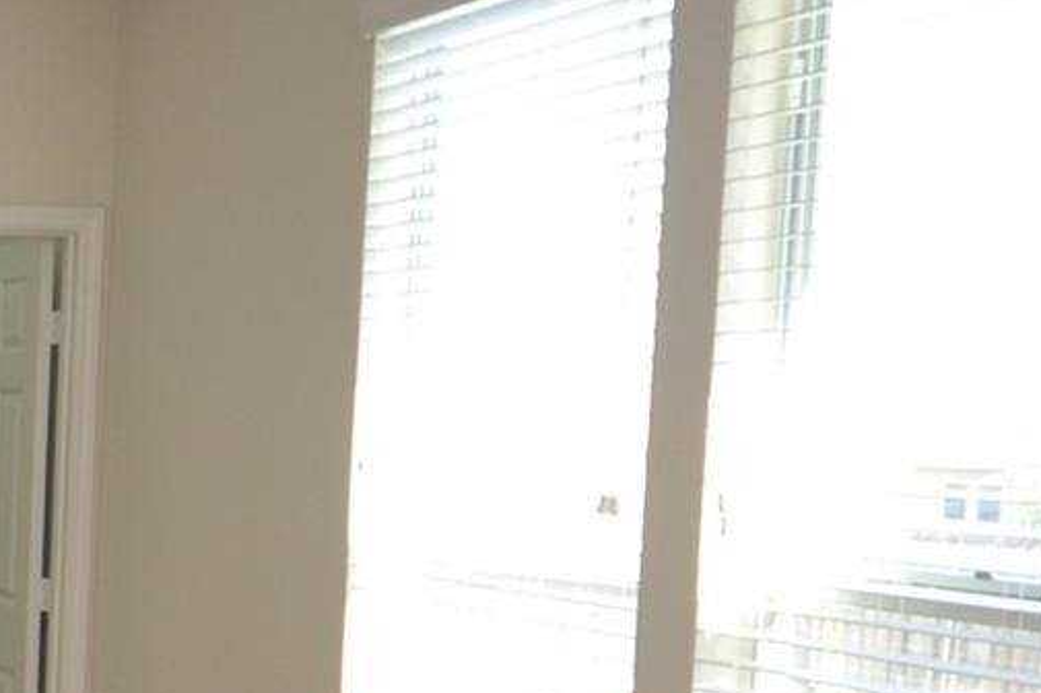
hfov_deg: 22.7
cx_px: -583
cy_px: 480
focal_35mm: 70
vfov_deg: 19.3
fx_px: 2023
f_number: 4.5
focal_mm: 11.5
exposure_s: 1/80
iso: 400
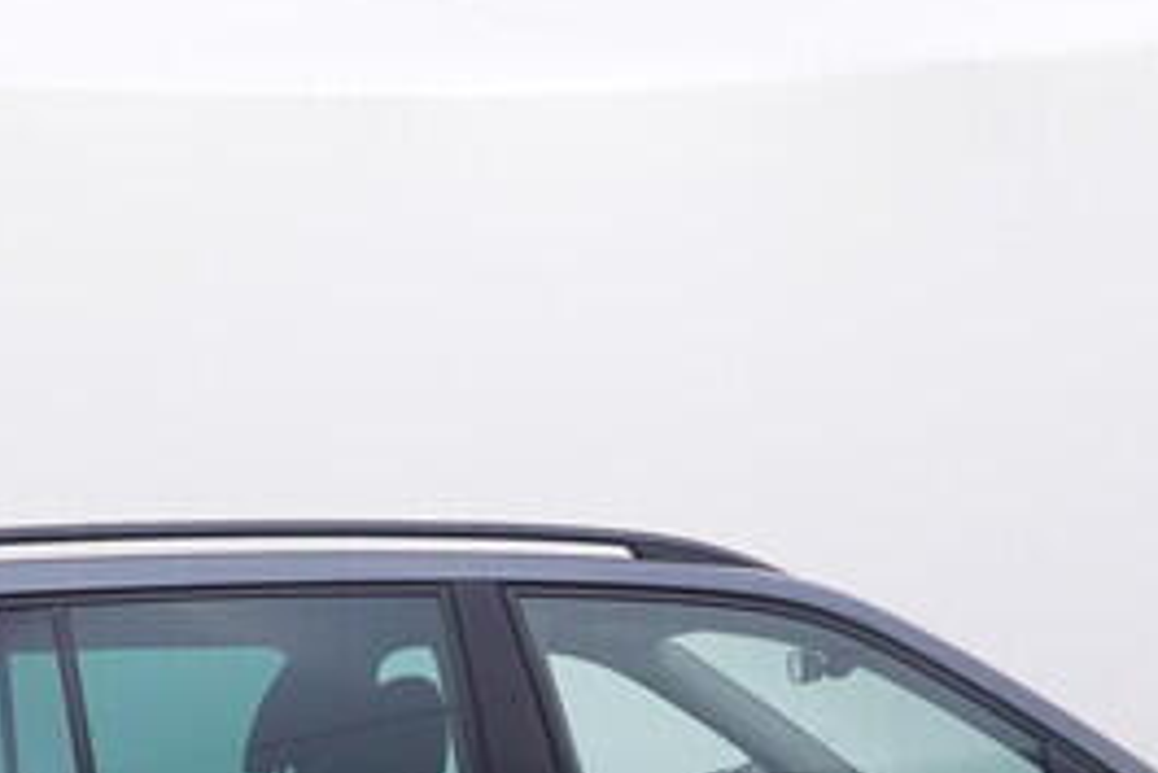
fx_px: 2798
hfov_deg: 23.3
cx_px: 437
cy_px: 1044
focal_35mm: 87
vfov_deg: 14.9
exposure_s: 1/80
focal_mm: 15
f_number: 5
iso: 200
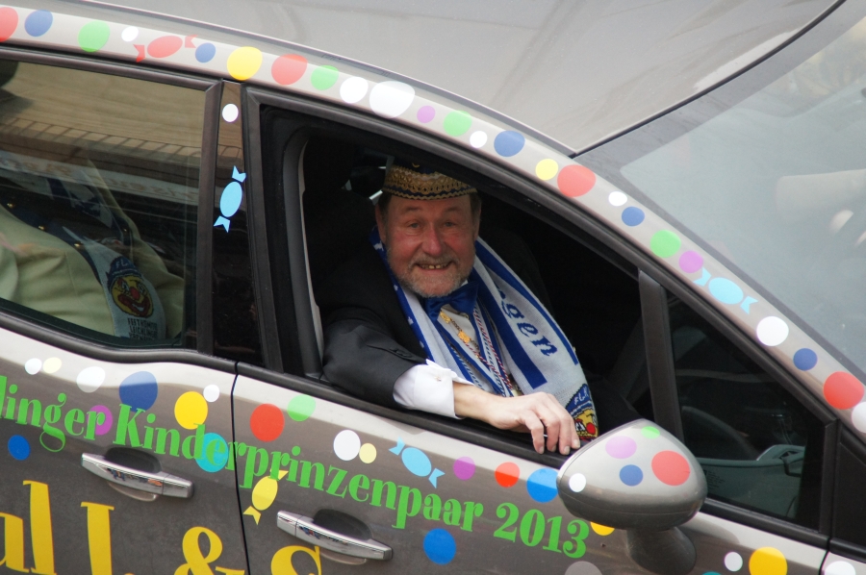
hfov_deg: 6.9
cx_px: 433
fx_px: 7209
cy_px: 288
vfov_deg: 4.6
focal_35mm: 300
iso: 1600
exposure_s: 1/250
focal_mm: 200
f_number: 6.3
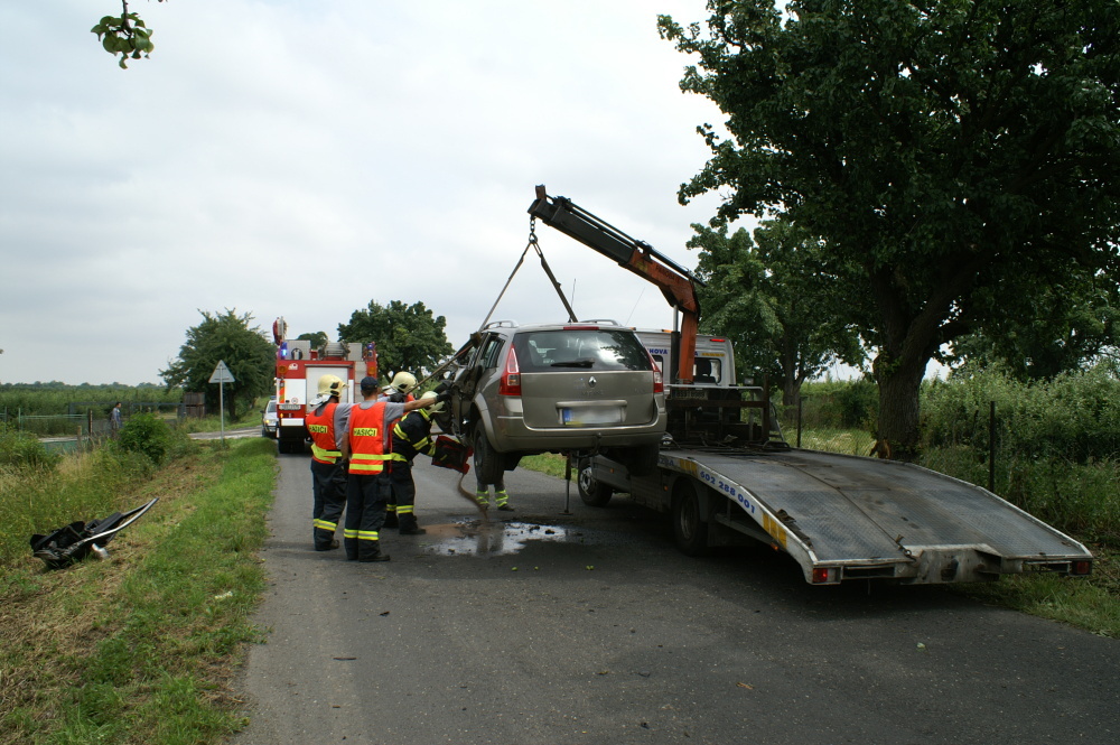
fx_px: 839
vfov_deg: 47.9
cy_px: 372
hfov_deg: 67.4
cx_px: 560
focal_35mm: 27
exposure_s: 1/160
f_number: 10
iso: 100
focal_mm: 18
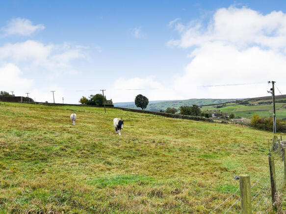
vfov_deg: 53.0
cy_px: 107
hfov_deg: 67.3
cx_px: 143
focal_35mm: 26
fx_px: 215
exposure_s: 1/950
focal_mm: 5.7
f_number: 1.5
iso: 50
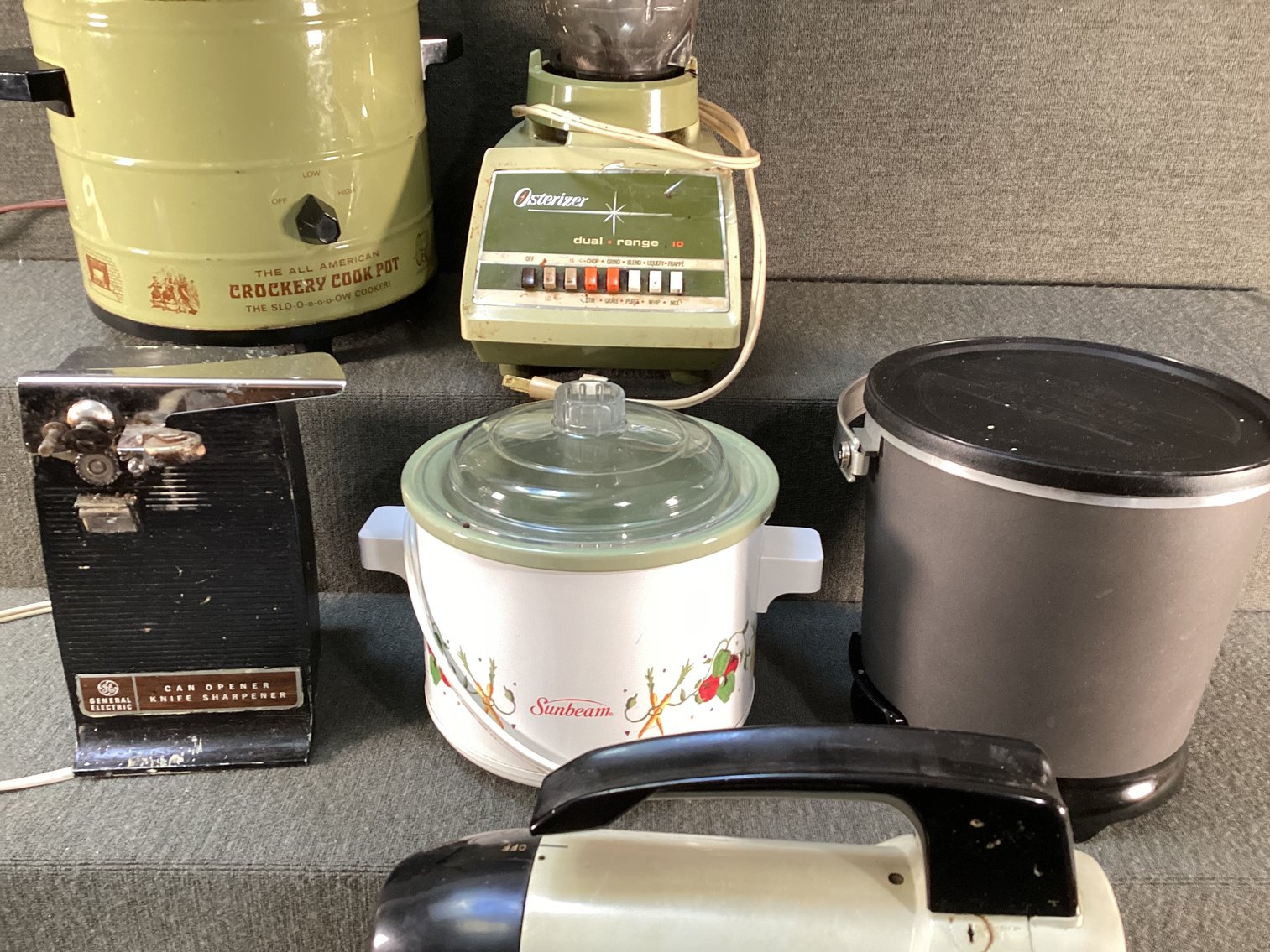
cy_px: 476
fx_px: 1137
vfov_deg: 45.4
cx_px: 635
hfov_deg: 58.3
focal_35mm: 31
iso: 200
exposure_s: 1/60
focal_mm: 3.3
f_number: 2.4
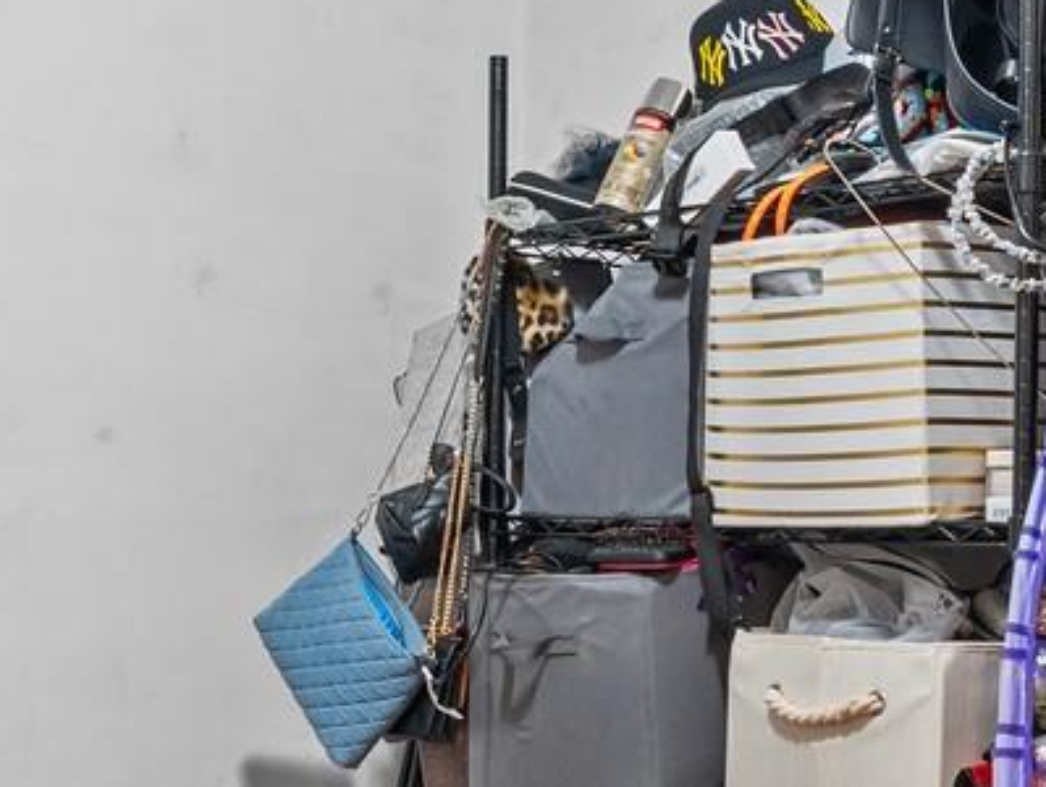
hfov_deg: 28.1
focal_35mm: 69
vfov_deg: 21.2
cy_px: 578
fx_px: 2087
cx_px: 595
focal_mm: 14
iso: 500
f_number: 10
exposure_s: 4
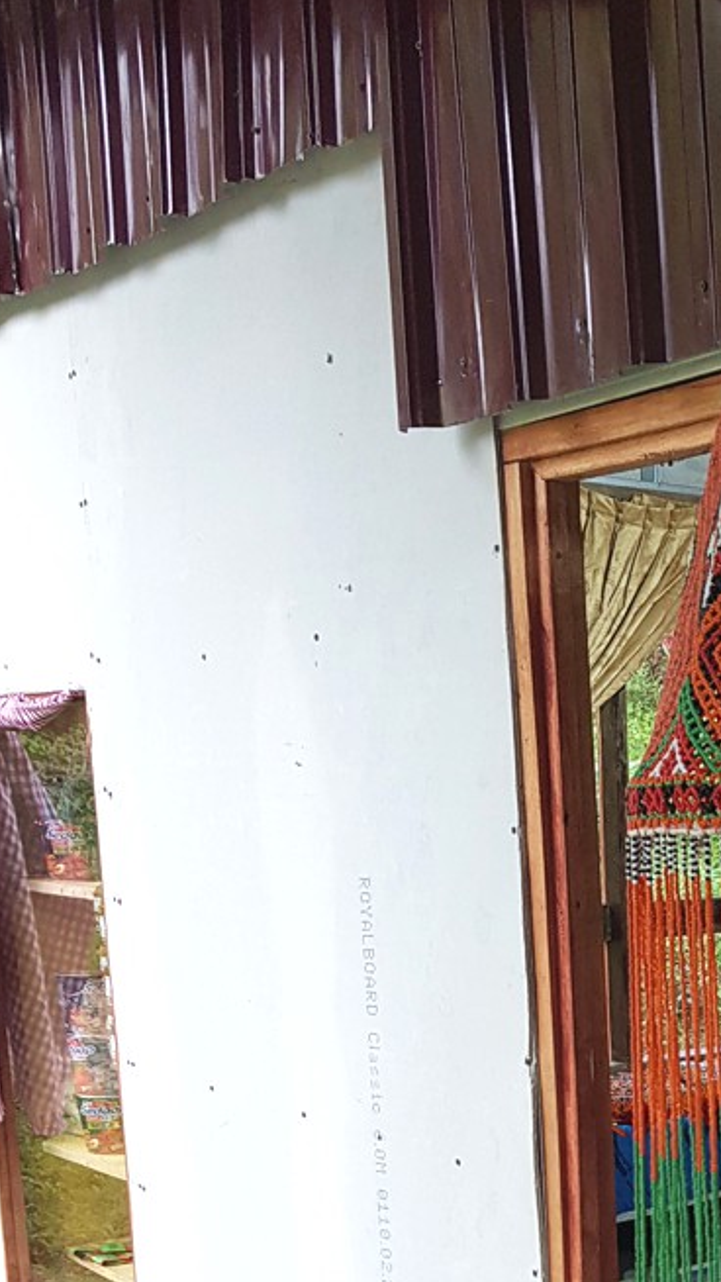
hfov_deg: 21.5
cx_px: 850
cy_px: 1125
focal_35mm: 52
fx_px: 1767
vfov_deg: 37.5
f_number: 1.7
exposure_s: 1/33
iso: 160
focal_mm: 4.3
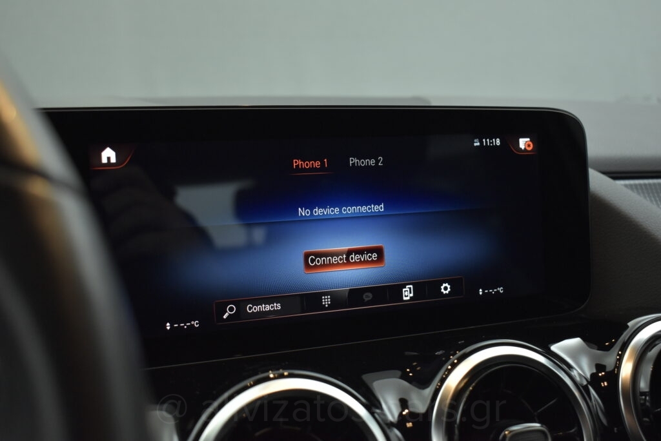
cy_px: 220
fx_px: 716
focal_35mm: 39
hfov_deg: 49.5
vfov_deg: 34.3
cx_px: 330
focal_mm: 26
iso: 1600
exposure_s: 1/100
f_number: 4
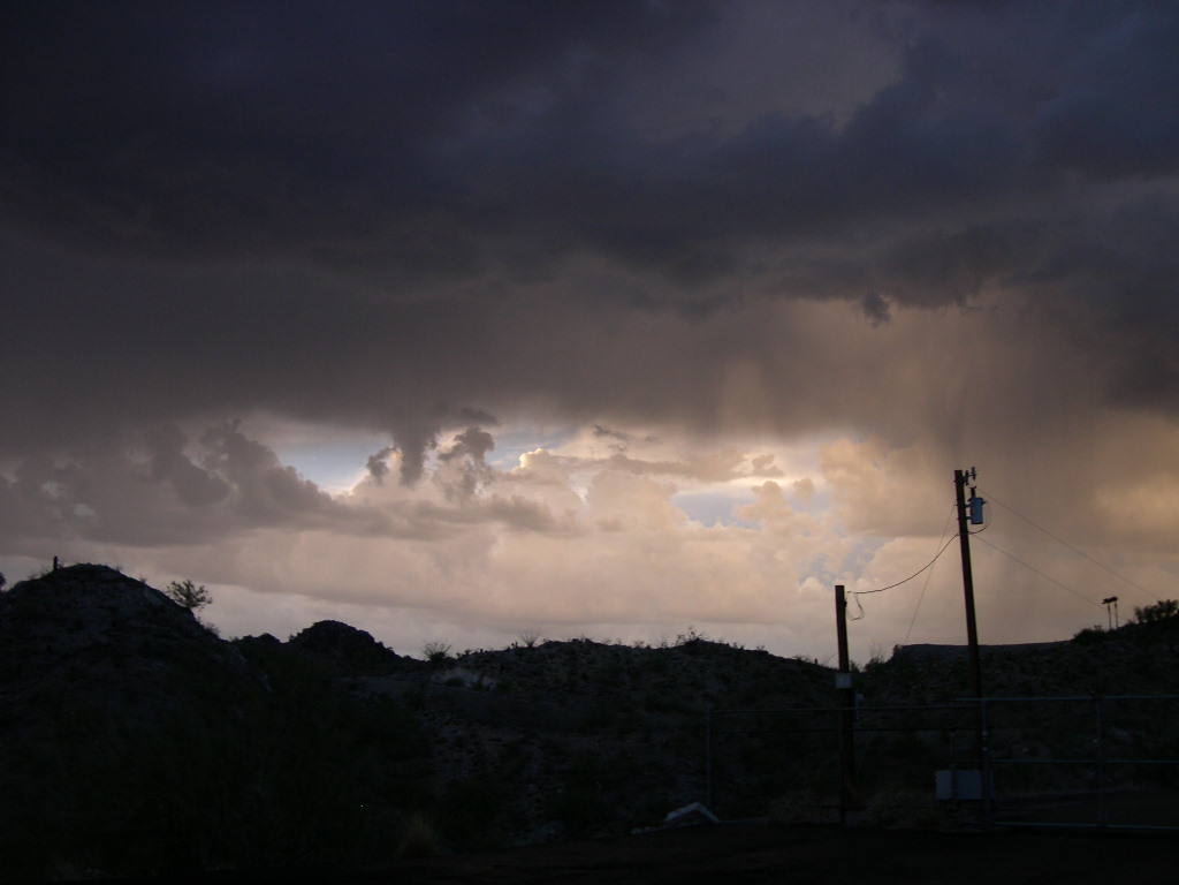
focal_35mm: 38
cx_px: 590
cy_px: 442
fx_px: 1294
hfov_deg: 49.0
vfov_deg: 37.7
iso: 100
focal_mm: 8
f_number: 2.8
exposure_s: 1/74.7
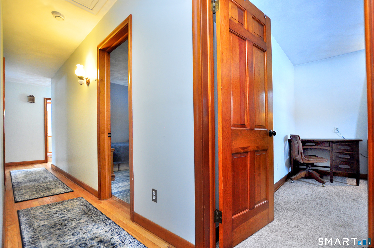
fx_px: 156
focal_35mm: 15
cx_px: 187
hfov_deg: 100.5
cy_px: 124
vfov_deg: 77.2
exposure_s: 1/30
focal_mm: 10
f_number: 4
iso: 640
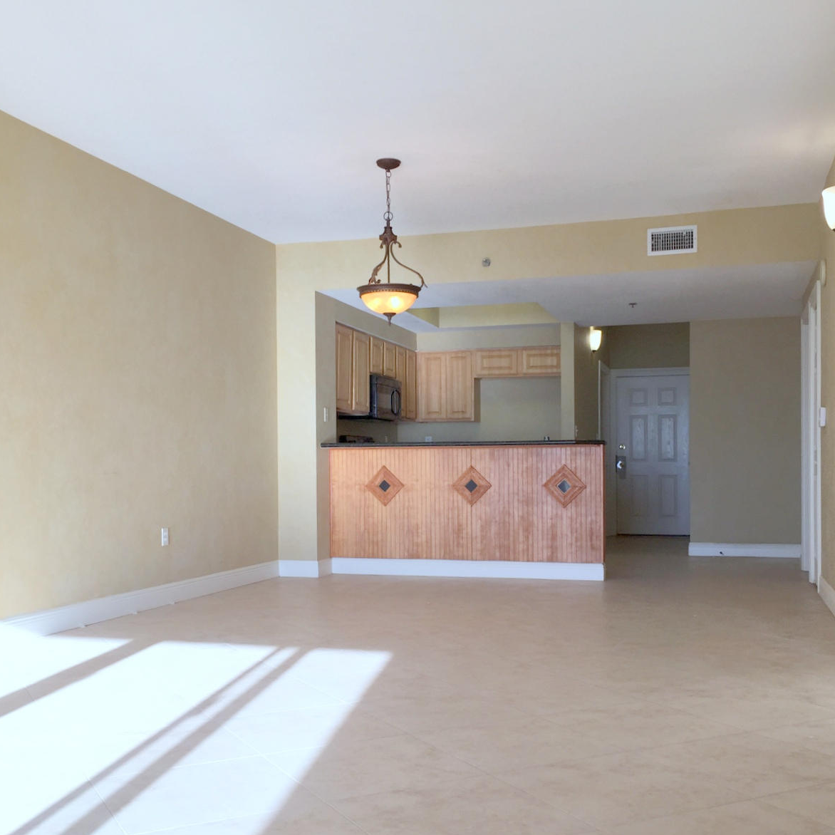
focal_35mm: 35
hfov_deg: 47.2
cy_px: 479
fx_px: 955
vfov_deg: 47.1
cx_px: 419
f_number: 2.2
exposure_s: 1/186
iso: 32
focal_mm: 4.15
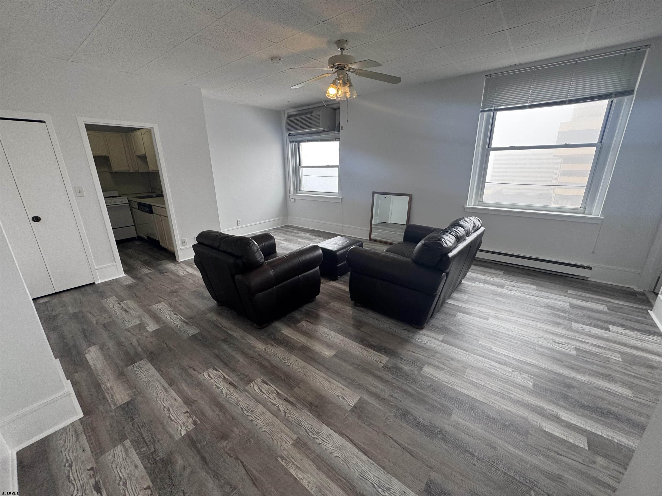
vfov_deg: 85.7
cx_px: 331
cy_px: 248
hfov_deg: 102.1
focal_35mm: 14
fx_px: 268
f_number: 2.2
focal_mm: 2.22
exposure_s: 1/99
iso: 80
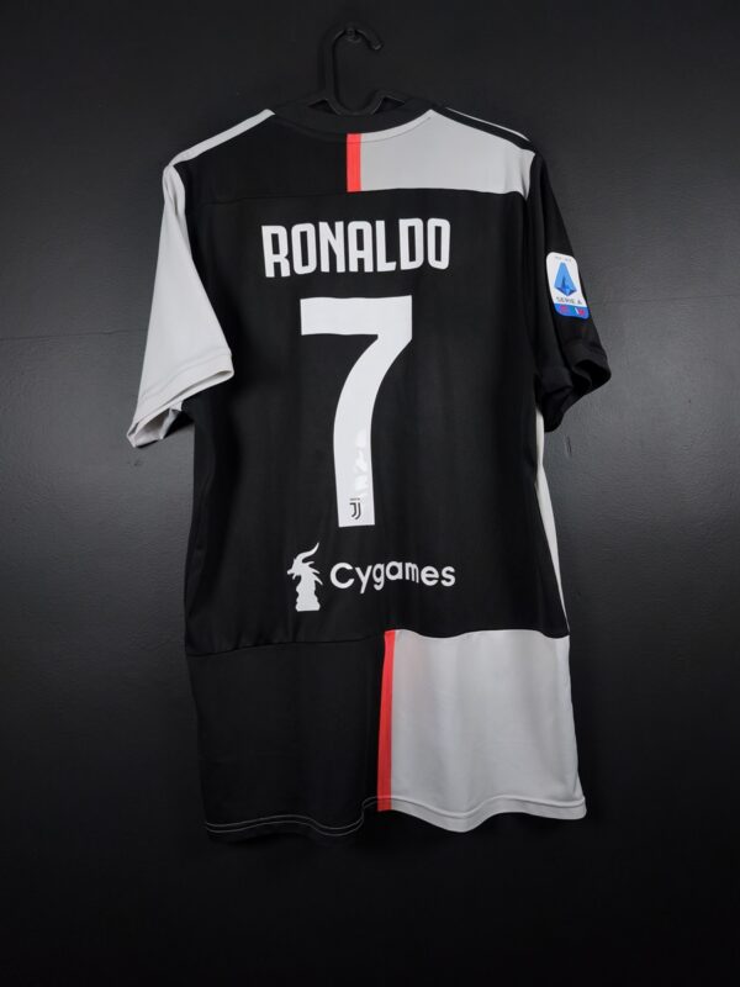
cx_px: 370
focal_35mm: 23
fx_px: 656
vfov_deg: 73.9
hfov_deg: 58.9
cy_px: 494
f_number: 1.6
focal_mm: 6.57
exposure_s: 1/160
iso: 400
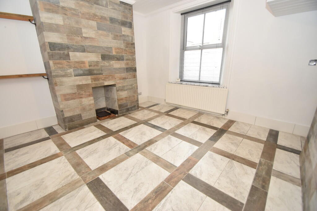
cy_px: 106
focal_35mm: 15
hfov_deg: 100.4
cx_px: 158
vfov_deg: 77.3
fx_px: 132
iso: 800
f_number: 4
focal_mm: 10
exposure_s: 1/80
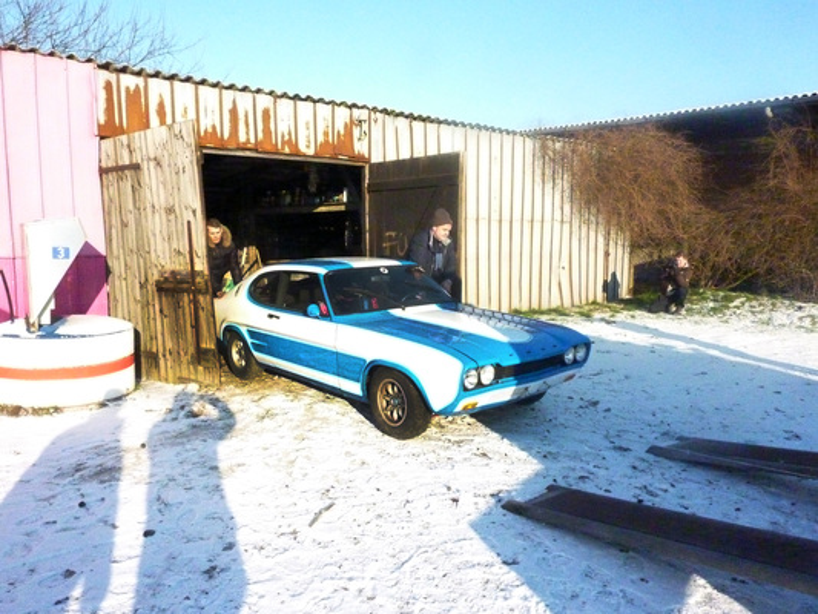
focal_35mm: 25
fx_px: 591
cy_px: 307
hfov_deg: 69.4
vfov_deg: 54.9
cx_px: 409
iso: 1600
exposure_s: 1/2000
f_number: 6.3
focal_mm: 4.1
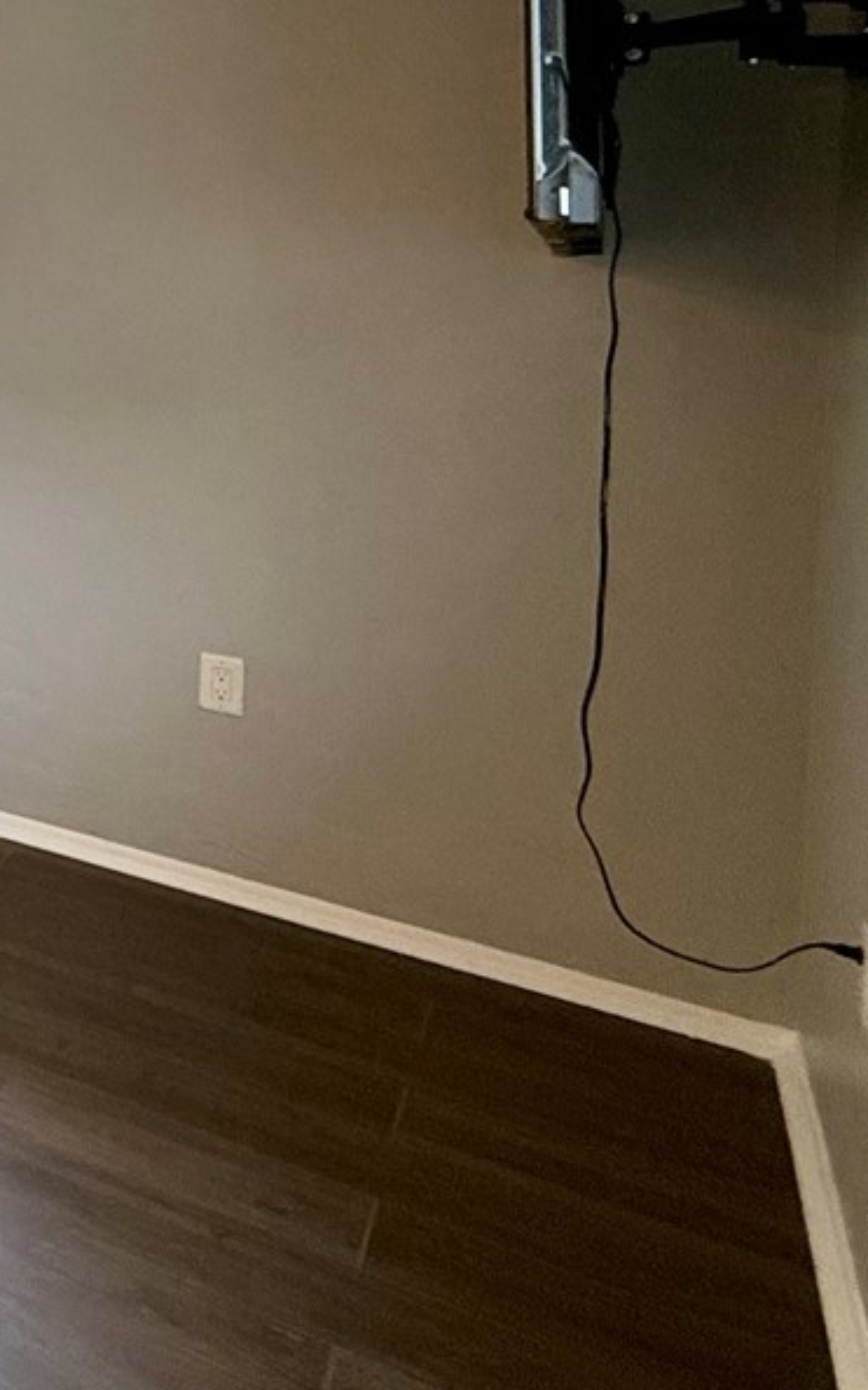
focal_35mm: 40
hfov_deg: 20.1
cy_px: 225
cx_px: -781
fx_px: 1515
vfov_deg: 46.0
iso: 320
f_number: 2.2
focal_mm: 2.22
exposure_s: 1/124
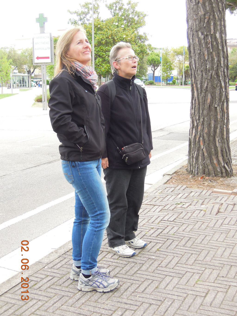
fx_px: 456
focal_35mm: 50
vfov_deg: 38.2
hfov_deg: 29.1
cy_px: 158
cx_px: 118
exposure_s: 1/125
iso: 160
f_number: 3.7
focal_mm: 9
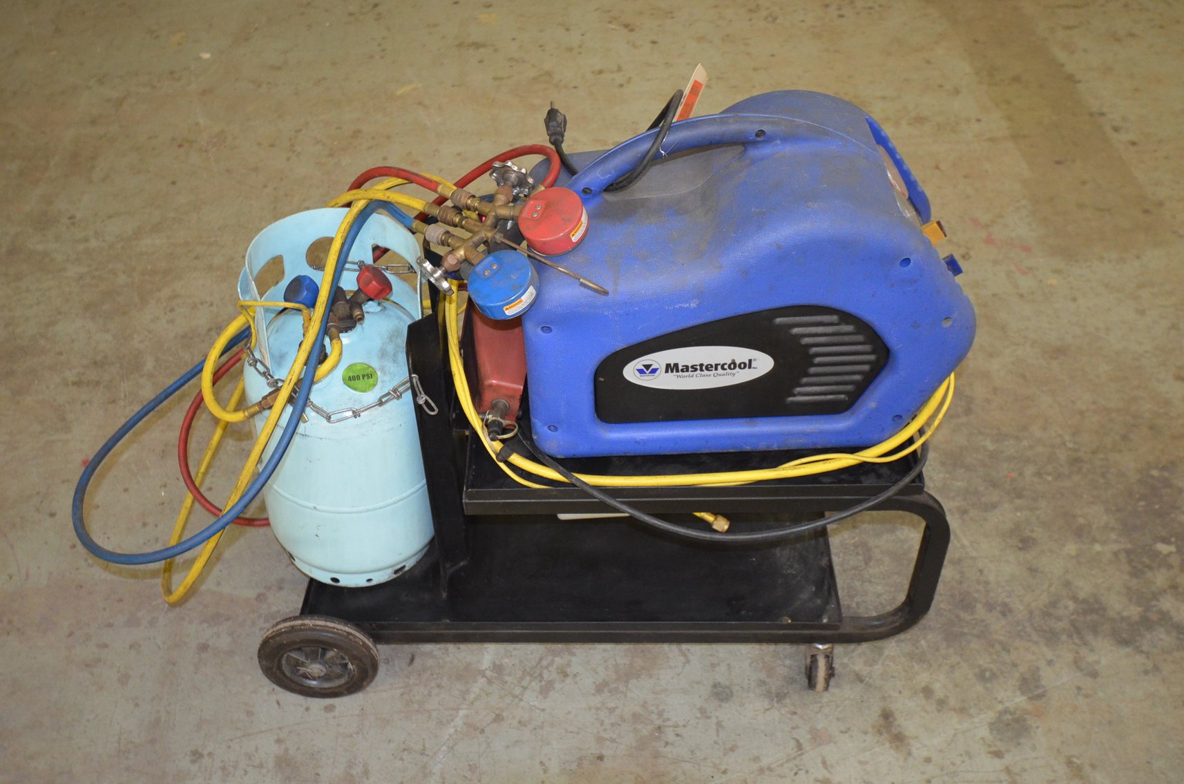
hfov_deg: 53.2
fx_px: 1181
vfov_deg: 36.7
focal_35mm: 36
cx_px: 592
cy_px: 392
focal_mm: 24
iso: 2000
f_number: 4.5
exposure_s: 1/60
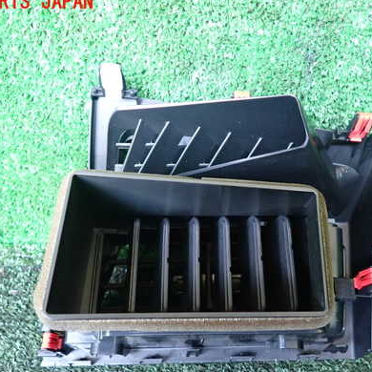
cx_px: 206
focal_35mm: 34
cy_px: 205
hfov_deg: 48.4
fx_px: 413
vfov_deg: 48.4
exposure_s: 1/30
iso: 500
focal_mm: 4.5
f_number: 2
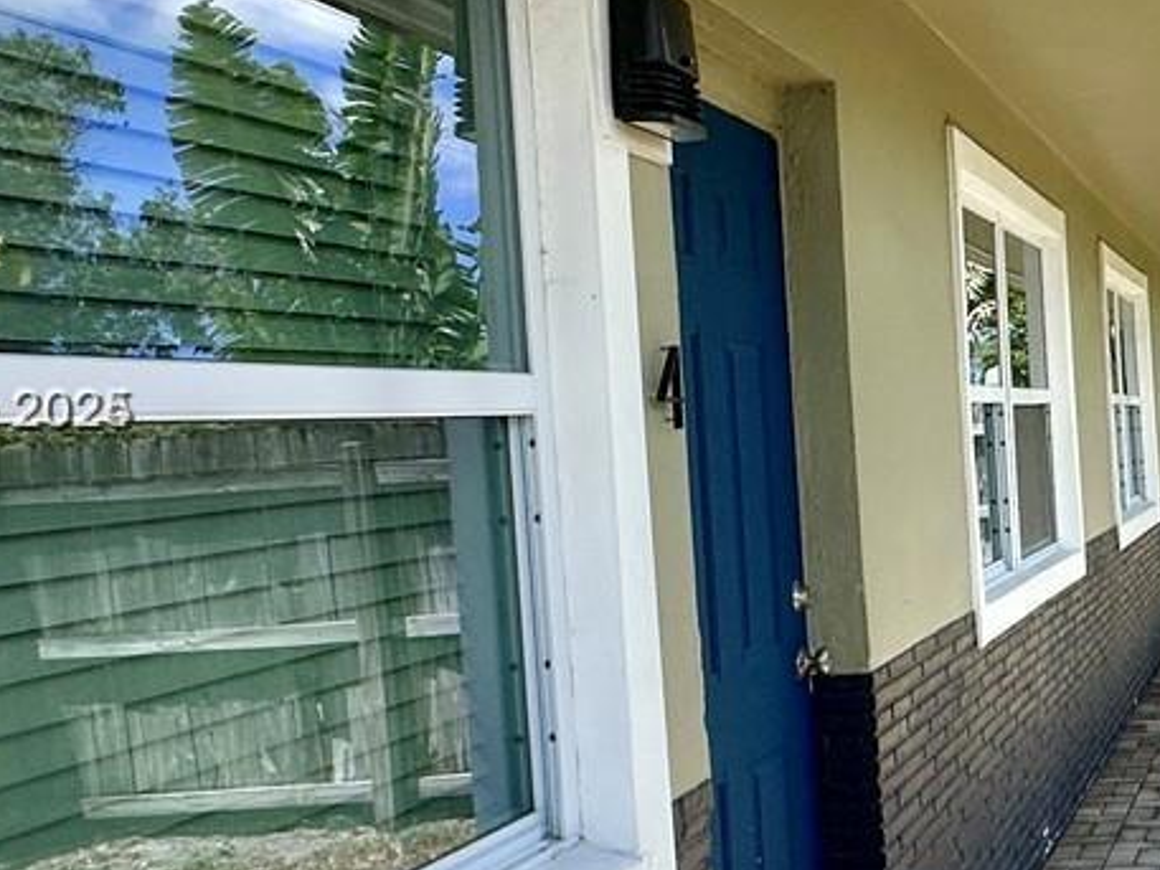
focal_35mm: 49
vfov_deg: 29.7
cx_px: 1350
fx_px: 1642
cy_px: 413
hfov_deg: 32.8
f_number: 2.2
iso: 50
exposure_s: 1/3125
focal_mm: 2.22
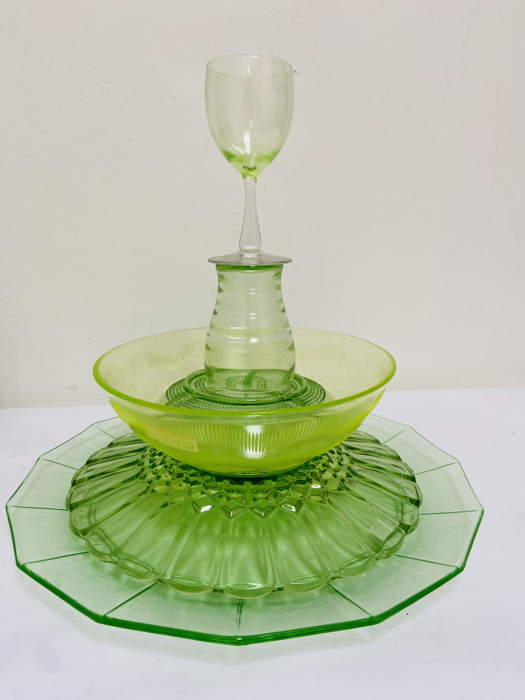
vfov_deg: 67.3
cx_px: 262
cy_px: 350
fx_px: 526
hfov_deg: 53.1
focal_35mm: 26
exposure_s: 1/100
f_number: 1.8
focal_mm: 4.25
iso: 125
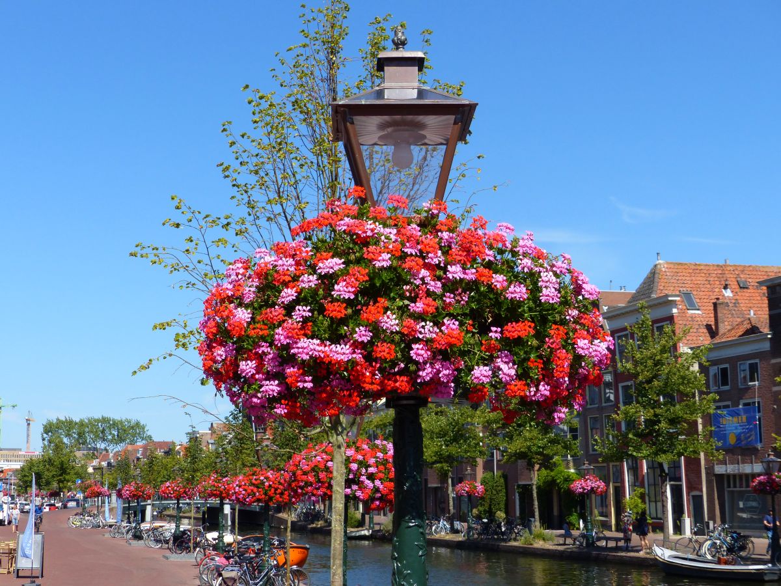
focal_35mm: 59
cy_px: 293
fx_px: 1331
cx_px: 390
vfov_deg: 24.8
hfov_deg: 32.7
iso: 100
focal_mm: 10.5
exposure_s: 1/1000
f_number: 4
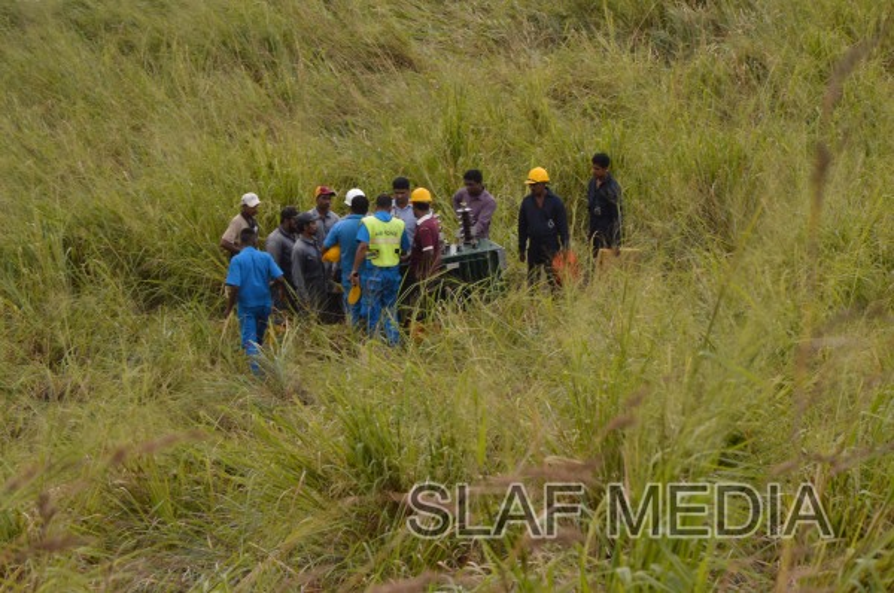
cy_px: 296
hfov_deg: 13.1
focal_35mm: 158
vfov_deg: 8.7
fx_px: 3905
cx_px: 447
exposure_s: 1/125
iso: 400
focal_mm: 105
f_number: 9
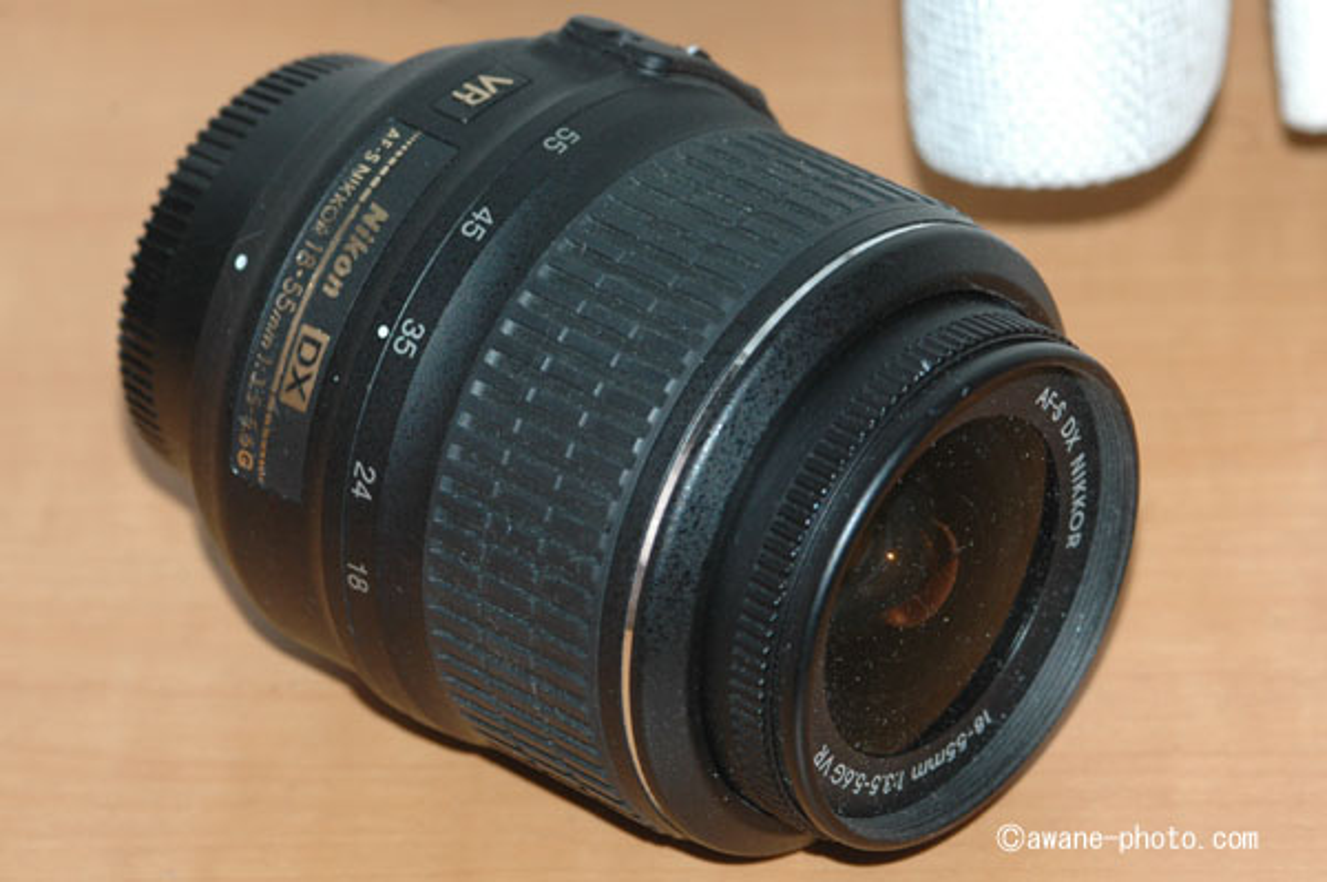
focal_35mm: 158
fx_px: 5801
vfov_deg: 8.7
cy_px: 441
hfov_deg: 13.1
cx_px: 664
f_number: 8
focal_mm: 105
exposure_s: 1/60
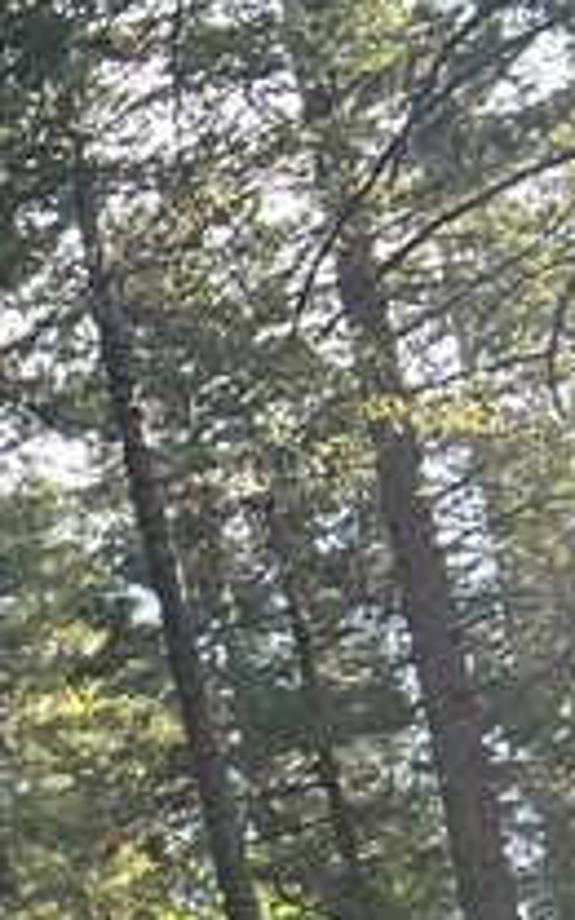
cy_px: 1292
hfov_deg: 8.2
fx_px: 3410
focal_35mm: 136
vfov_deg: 14.5
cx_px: -1146
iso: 64
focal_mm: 5.7
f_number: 1.5
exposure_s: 1/121
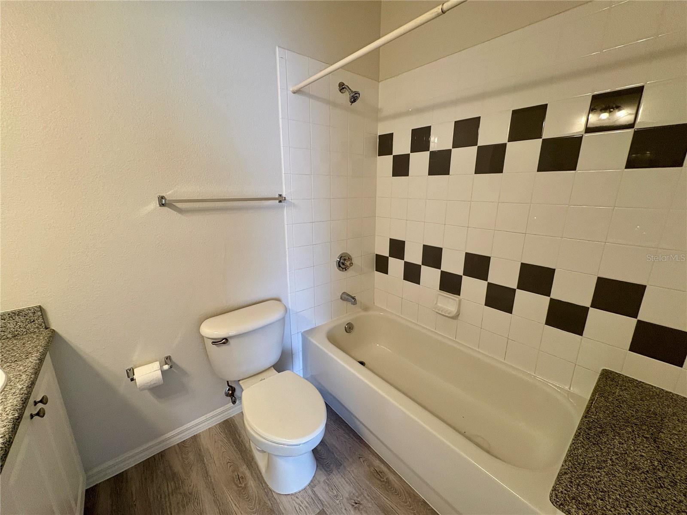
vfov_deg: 85.7
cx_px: 344
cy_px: 258
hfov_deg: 102.1
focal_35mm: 14
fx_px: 278
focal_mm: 2.22
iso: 200
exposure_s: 1/120
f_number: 2.2
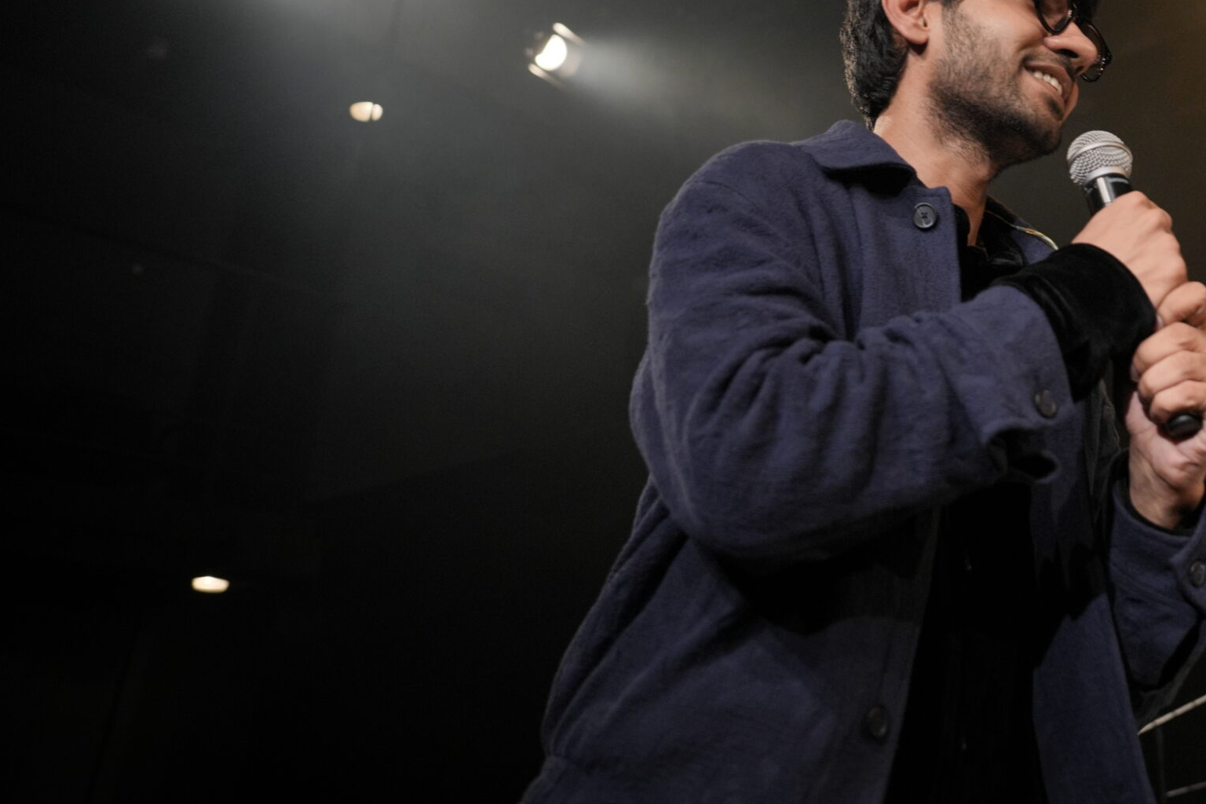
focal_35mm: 40
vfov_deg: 32.5
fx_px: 1340
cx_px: 969
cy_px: 157
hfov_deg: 45.9
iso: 800
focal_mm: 24
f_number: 2.8
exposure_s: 1/320
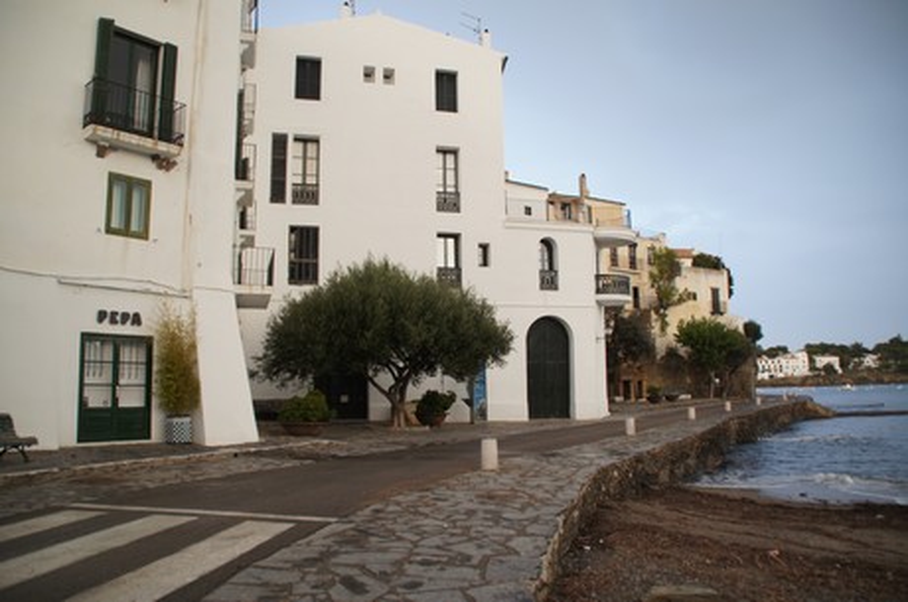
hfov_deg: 67.5
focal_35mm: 27
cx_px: 454
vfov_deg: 47.8
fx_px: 680
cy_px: 301
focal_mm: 18
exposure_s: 1/50
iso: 100
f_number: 4
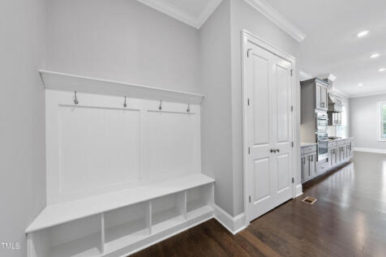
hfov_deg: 112.6
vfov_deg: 90.0
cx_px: 193
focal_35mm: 12
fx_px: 129
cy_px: 128
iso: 800
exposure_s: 1/8
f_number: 7.1
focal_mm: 12
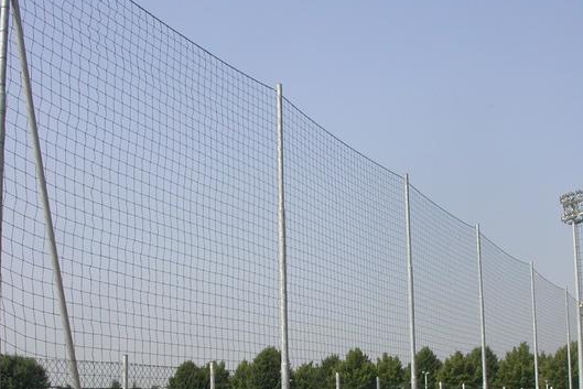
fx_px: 907
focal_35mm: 56
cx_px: 316
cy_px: 300
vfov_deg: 23.9
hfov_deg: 35.6
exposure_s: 1/472
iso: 100
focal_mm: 7.85
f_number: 7.5
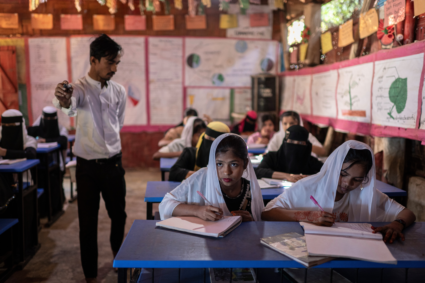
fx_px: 413
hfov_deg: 54.4
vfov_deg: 37.9
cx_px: 212
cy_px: 142
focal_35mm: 35
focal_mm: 35
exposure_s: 1/100
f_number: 1.4
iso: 1250
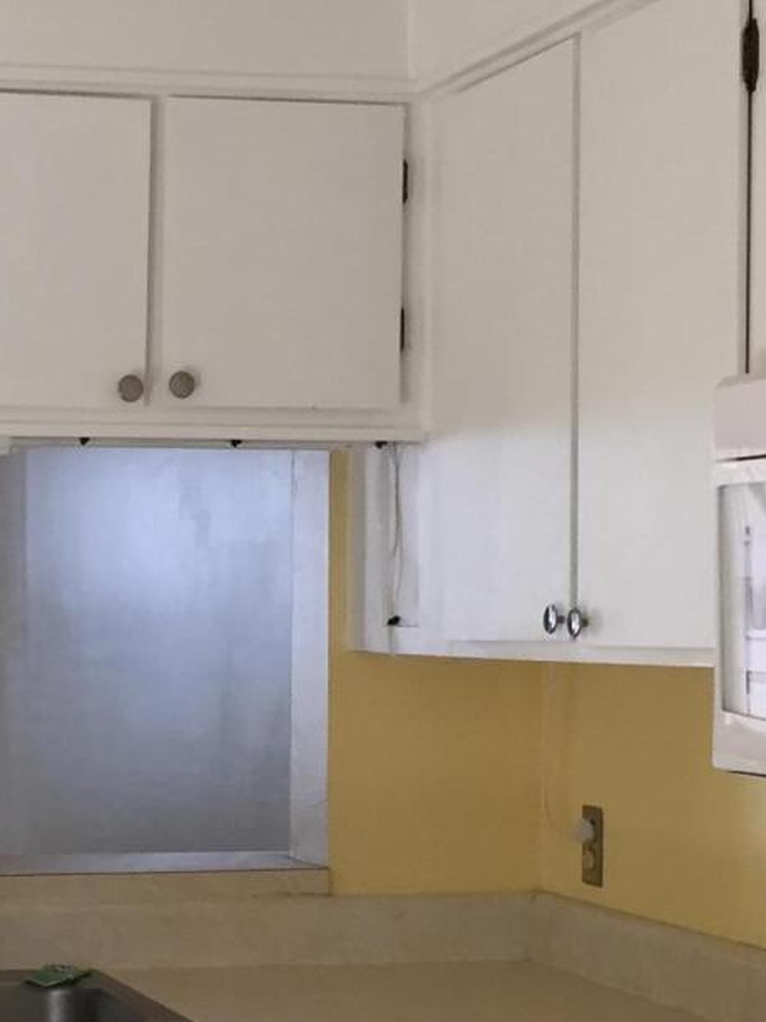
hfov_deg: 15.3
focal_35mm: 95
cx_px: -10
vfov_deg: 20.5
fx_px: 2804
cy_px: 788
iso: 32
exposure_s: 1/40
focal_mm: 4.15
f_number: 2.2
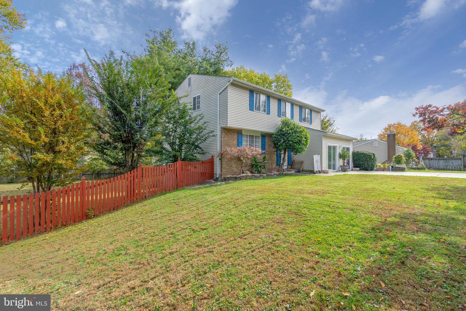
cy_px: 156
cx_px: 233
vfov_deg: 73.7
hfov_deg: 96.7
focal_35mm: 16
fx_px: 207
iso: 100
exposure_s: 1/2000
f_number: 8
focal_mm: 16
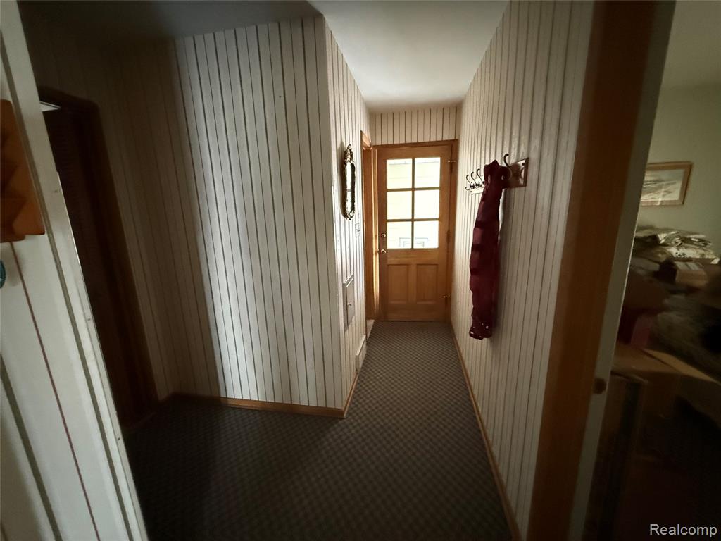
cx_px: 360
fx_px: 292
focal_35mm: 14
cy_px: 270
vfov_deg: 85.7
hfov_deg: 102.1
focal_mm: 2.22
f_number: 2.2
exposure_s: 1/51
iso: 1250
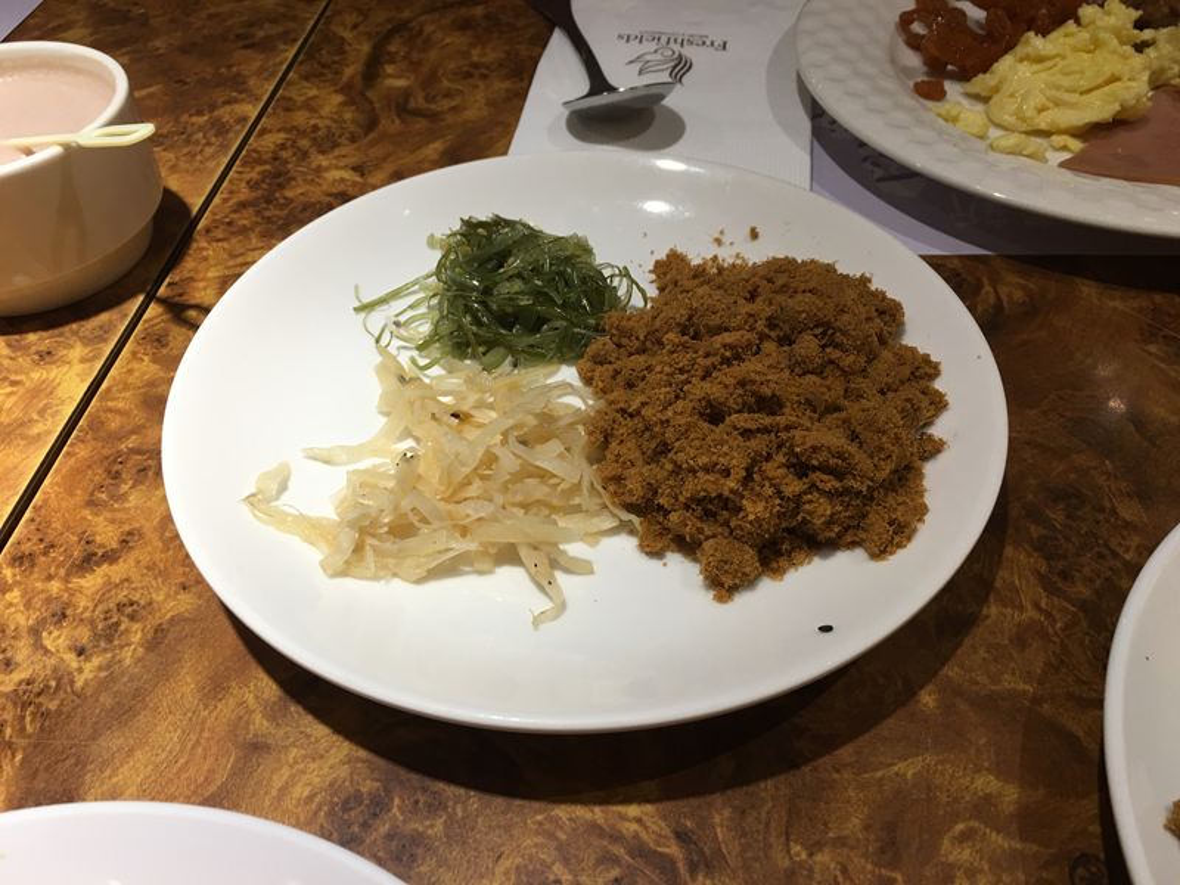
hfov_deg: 61.7
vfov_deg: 48.2
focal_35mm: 29
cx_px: 590
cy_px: 442
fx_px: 989
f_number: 2.2
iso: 25
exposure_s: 1/30
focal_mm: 4.15
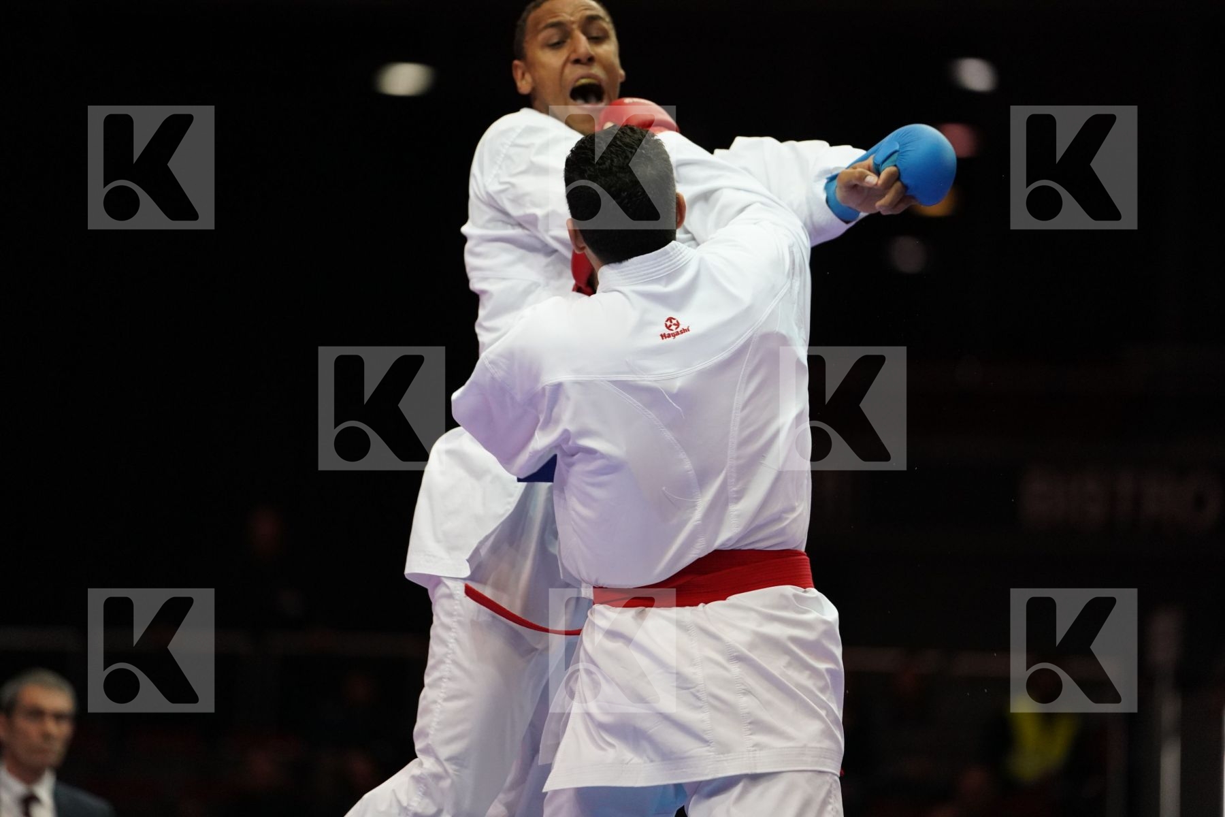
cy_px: 408
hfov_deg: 10.3
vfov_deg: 6.9
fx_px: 6805
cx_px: 612
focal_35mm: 200
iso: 3200
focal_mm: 200
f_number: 2.8
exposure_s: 1/1000
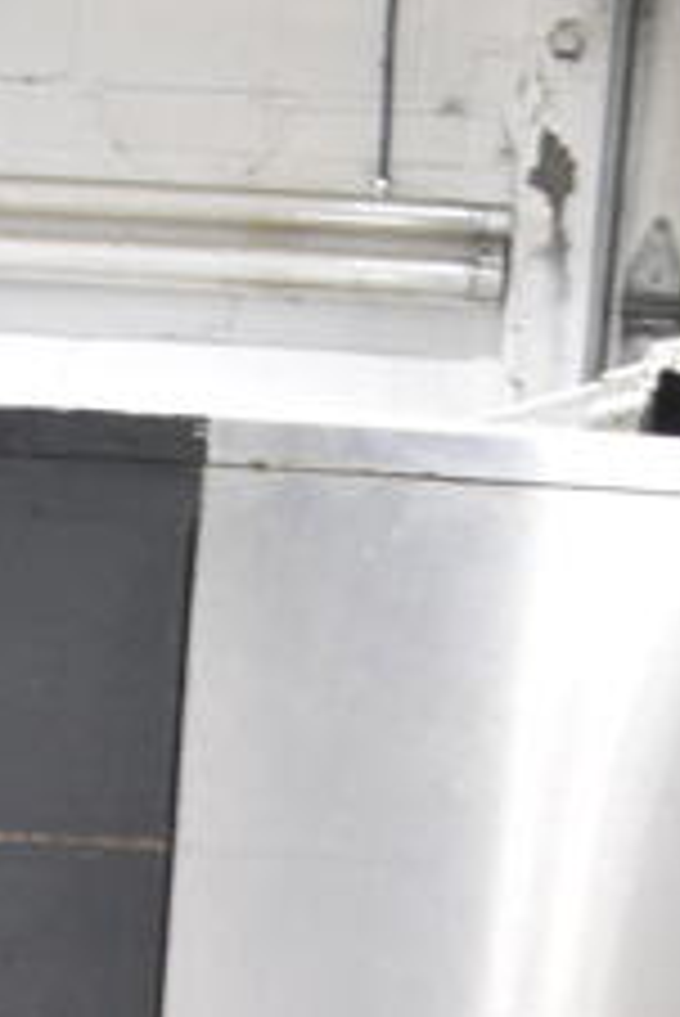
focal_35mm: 121
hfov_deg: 11.3
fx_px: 3423
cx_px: 36
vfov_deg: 14.2
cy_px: 2014
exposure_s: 1/30
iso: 1400
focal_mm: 20
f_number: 3.8
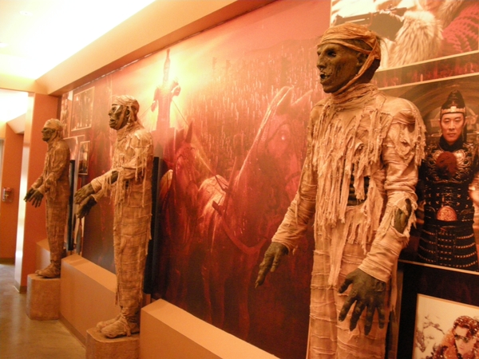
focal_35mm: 37
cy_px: 180
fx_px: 512
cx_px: 240
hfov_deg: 50.1
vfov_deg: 38.7
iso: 800
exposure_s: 1/8
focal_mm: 7.9
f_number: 2.8
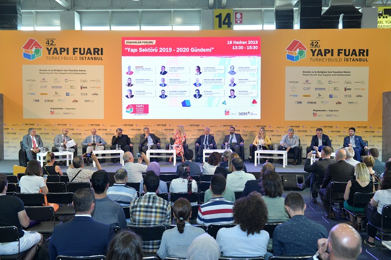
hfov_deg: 58.7
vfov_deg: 41.1
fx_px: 347
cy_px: 130
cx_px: 196
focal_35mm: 32
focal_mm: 32
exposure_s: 1/160
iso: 1600
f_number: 4.5
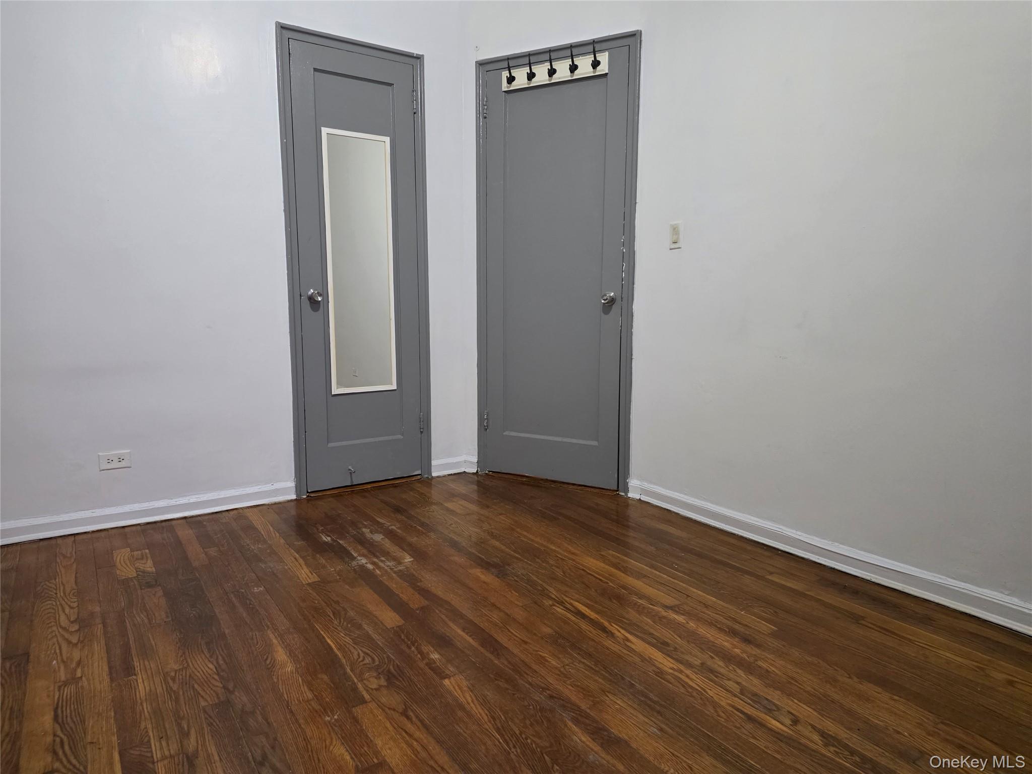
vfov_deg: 58.9
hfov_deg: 73.9
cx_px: 516
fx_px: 686
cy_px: 387
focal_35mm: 23
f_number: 1.7
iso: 800
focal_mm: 6.3
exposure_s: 1/120
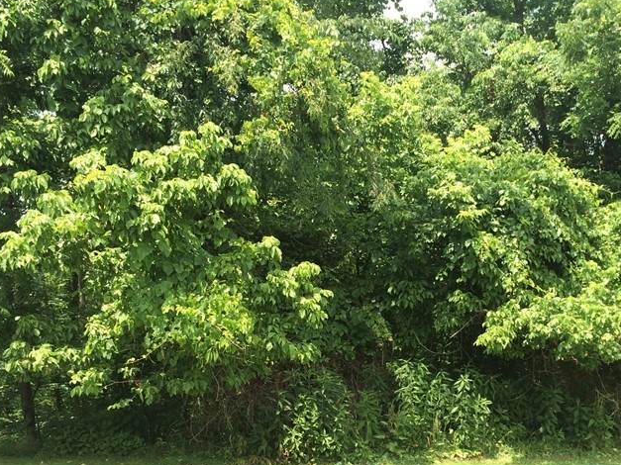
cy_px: 336
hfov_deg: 38.3
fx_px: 879
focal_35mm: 49
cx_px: 431
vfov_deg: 29.3
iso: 32
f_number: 2.2
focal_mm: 4.12
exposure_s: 1/612
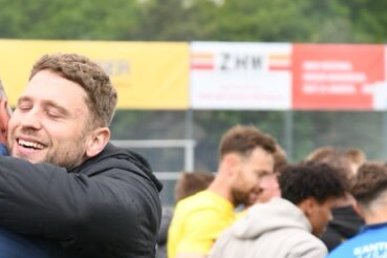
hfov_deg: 10.6
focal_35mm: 194
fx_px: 2085
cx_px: 50
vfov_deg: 7.1
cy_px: 228
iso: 1250
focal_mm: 70
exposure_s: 1/1600
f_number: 4
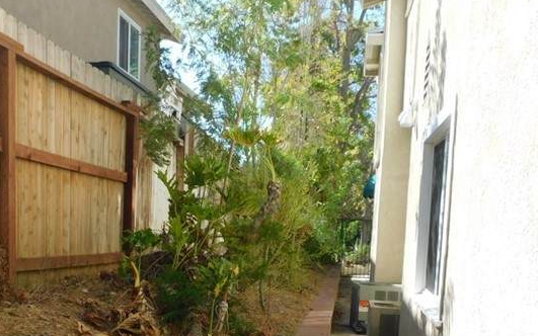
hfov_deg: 42.5
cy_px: 317
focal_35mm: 47
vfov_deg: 26.3
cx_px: 222
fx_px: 689
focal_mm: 4
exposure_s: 1/640
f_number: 3
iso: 125
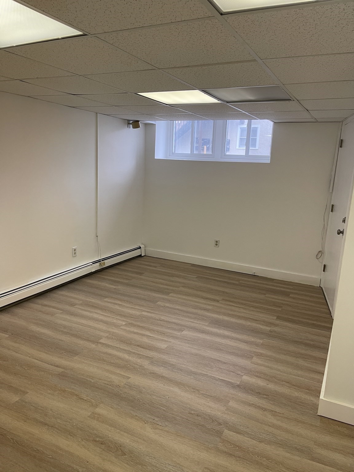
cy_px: 236
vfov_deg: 69.4
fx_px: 341
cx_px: 177
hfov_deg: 54.9
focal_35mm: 25
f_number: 1.6
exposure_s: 1/60
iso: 80
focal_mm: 5.1
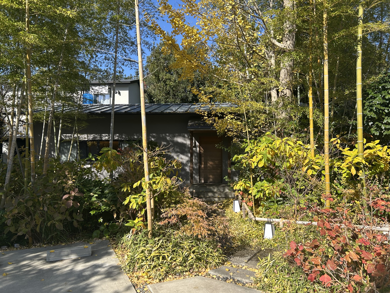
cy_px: 146
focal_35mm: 26
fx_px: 293
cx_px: 195
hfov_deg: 67.3
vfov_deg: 53.1
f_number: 1.5
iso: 50
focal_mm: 5.7
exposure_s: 1/2045
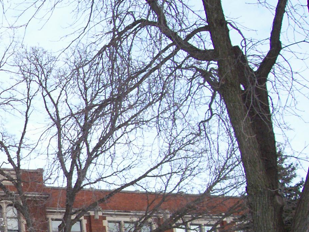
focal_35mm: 85
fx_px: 759
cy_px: 224
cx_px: -77
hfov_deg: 21.2
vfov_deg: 17.0
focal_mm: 5.6
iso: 80
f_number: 2.7
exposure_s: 1/411
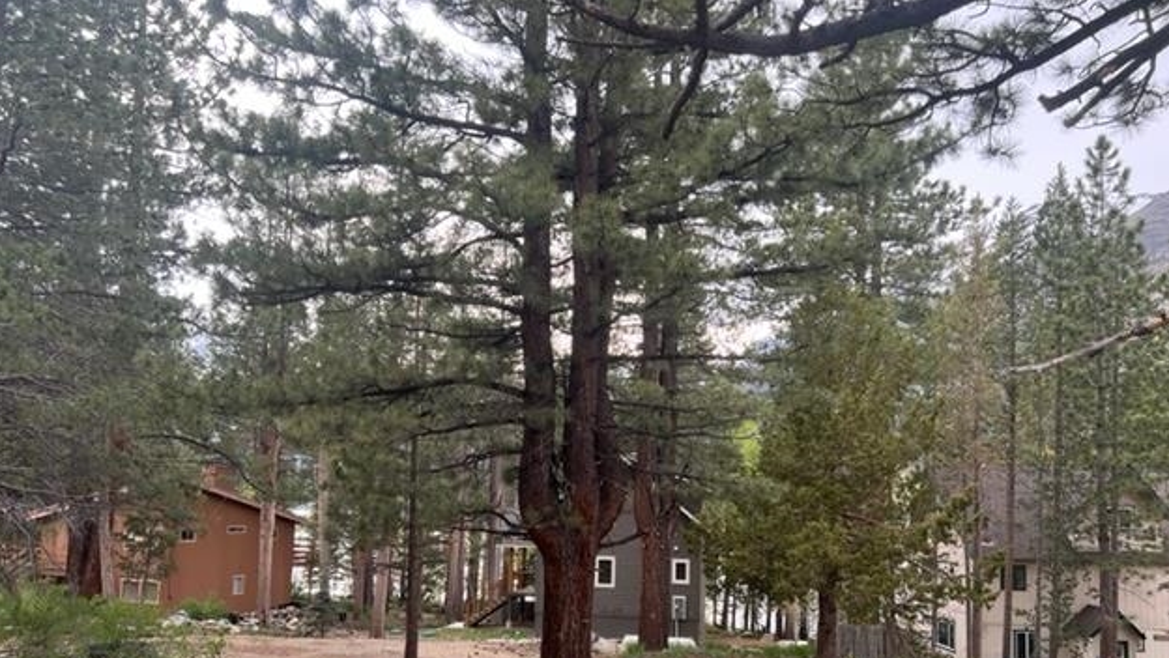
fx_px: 899
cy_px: 445
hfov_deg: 66.1
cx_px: 585
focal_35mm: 29
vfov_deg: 39.7
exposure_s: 1/121
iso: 80
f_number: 1.5
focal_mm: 5.7
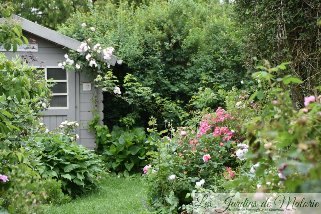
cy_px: 107
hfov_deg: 16.1
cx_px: 160
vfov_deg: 10.8
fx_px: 1137
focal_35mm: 128
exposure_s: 1/250
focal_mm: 85
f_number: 6.3
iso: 200
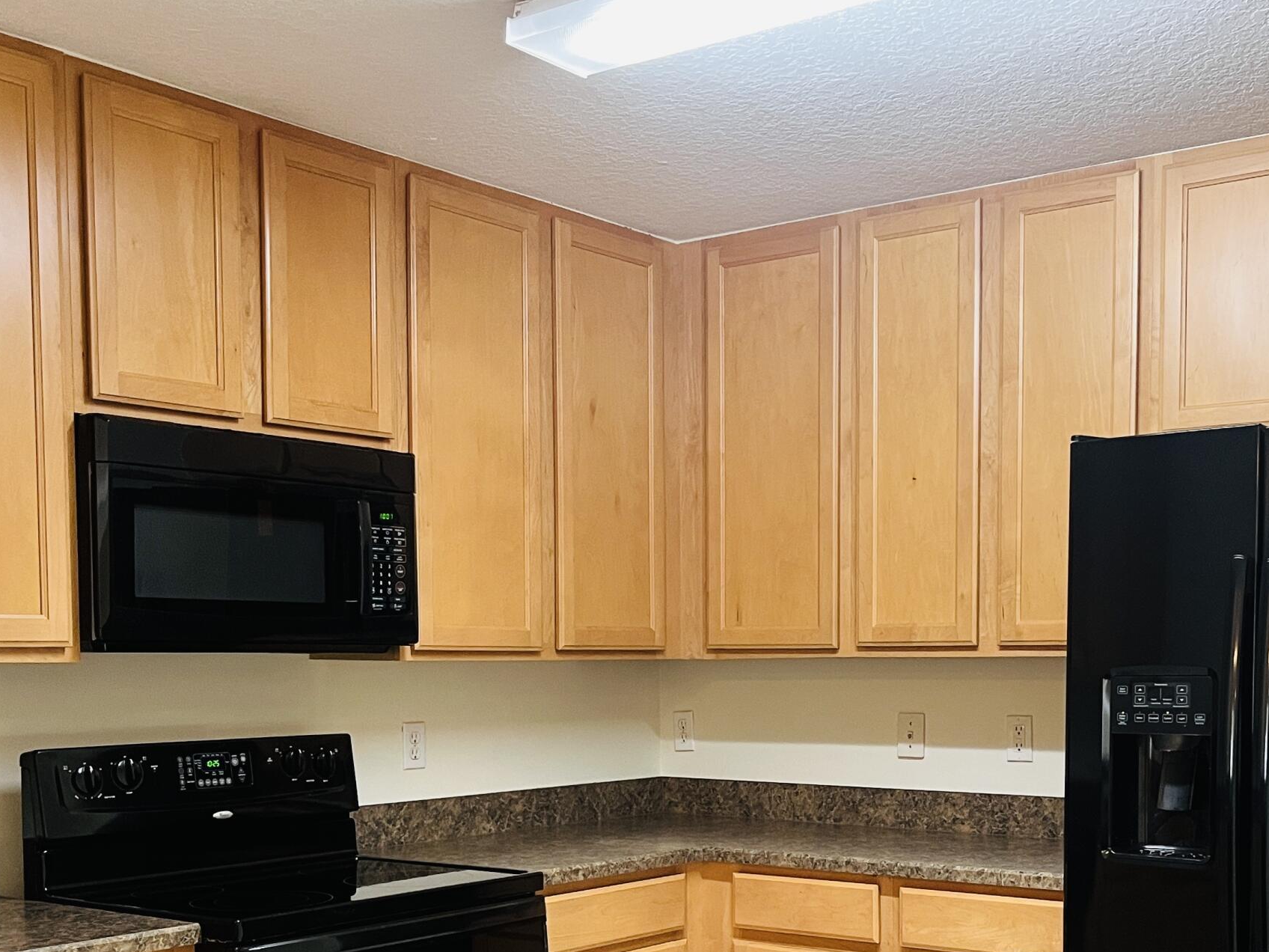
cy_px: 757
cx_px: 747
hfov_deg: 41.1
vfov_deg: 30.8
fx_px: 1686
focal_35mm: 46
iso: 250
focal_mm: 5.1
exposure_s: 1/60
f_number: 1.6
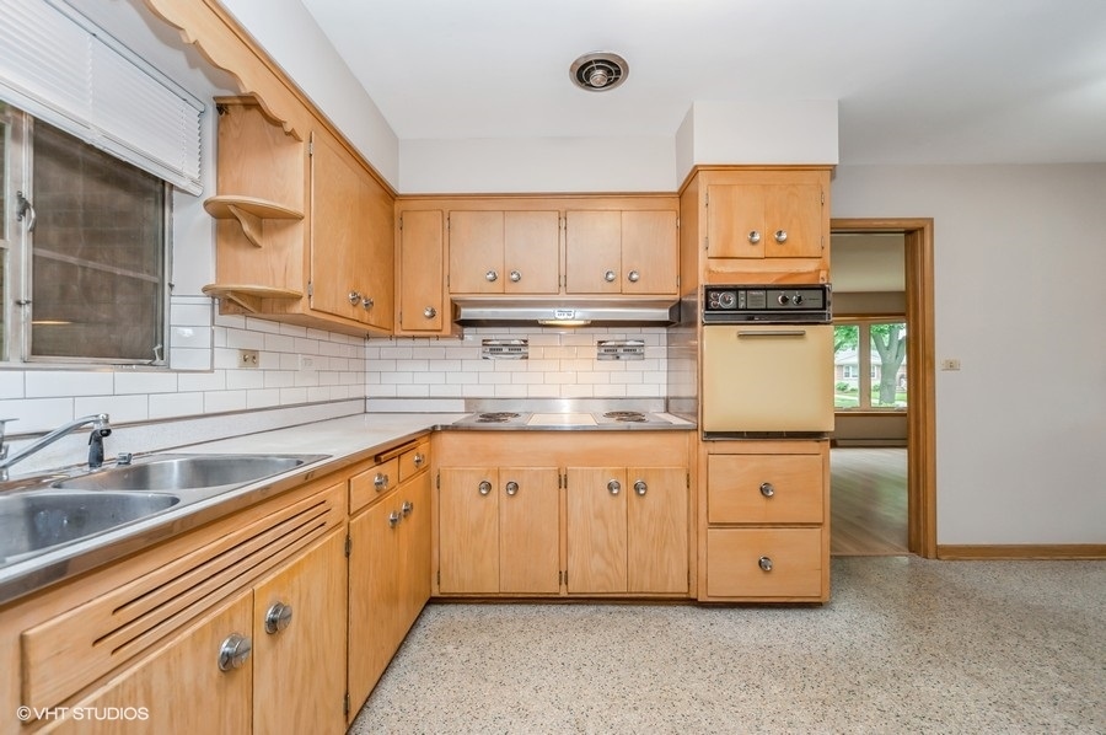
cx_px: 553
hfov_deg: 100.5
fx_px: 460
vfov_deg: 77.2
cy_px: 368
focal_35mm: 15
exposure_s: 1/13
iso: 200
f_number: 8
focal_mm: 15
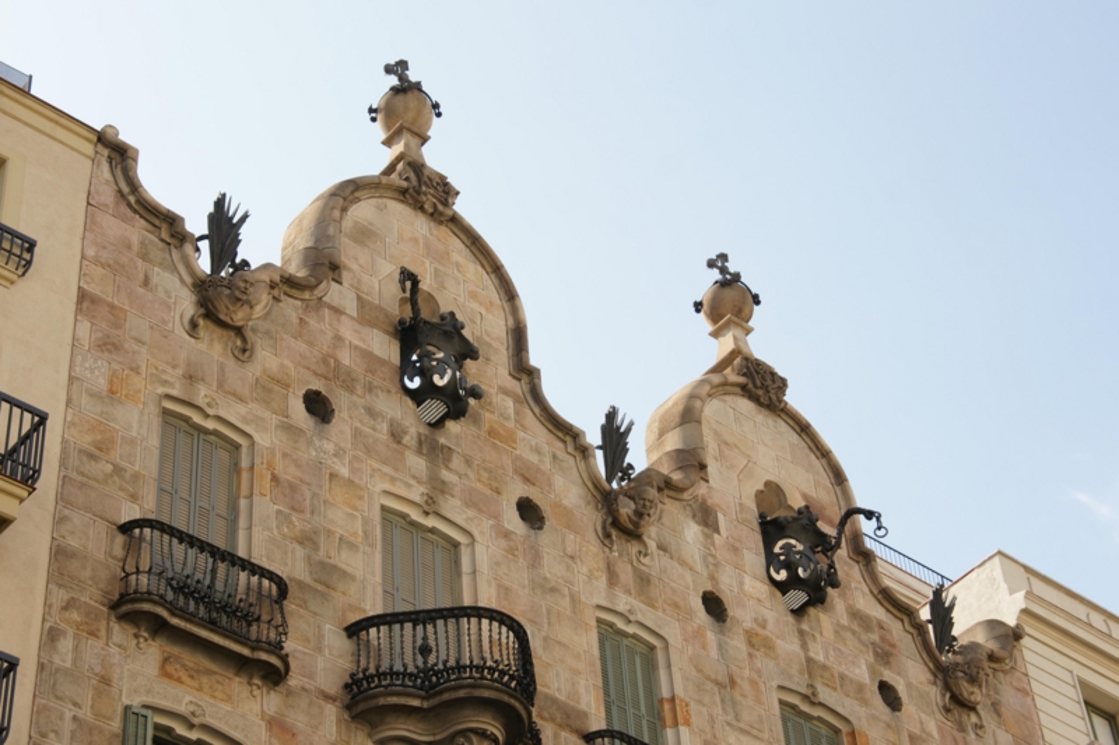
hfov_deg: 27.0
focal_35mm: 75
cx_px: 560
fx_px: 2331
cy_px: 372
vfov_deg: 18.2
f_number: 7.1
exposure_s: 1/250
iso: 200
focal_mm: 50
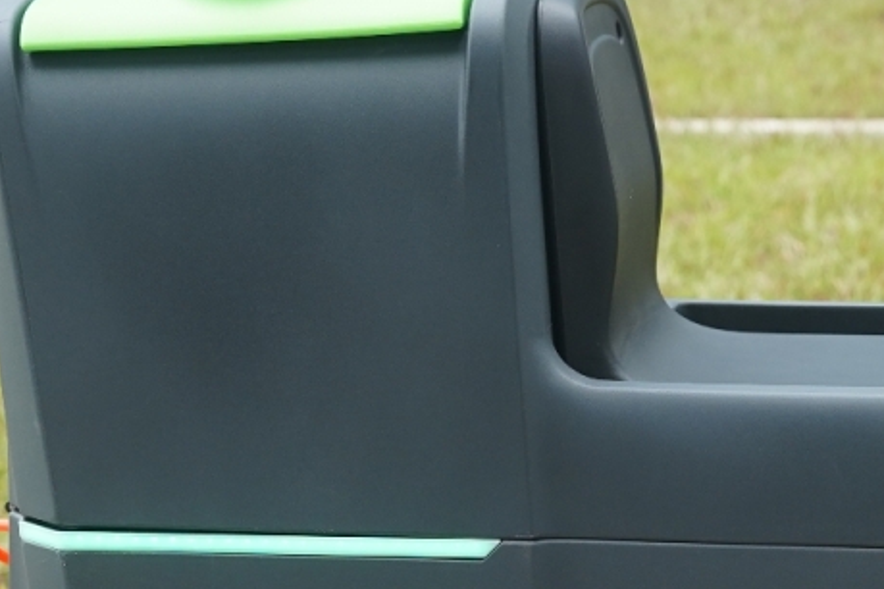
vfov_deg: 7.5
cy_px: 560
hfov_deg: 11.2
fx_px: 4502
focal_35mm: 183
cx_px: 773
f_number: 4
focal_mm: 53.4
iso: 800
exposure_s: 1/640
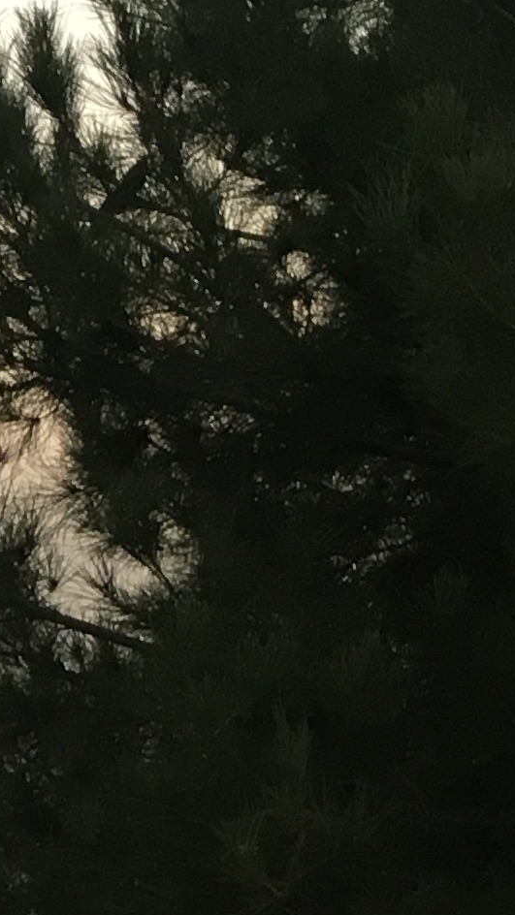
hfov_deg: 8.3
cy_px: 798
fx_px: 3277
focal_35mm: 135
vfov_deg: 15.7
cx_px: -707
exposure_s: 1/33
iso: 100
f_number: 2.2
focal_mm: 4.15
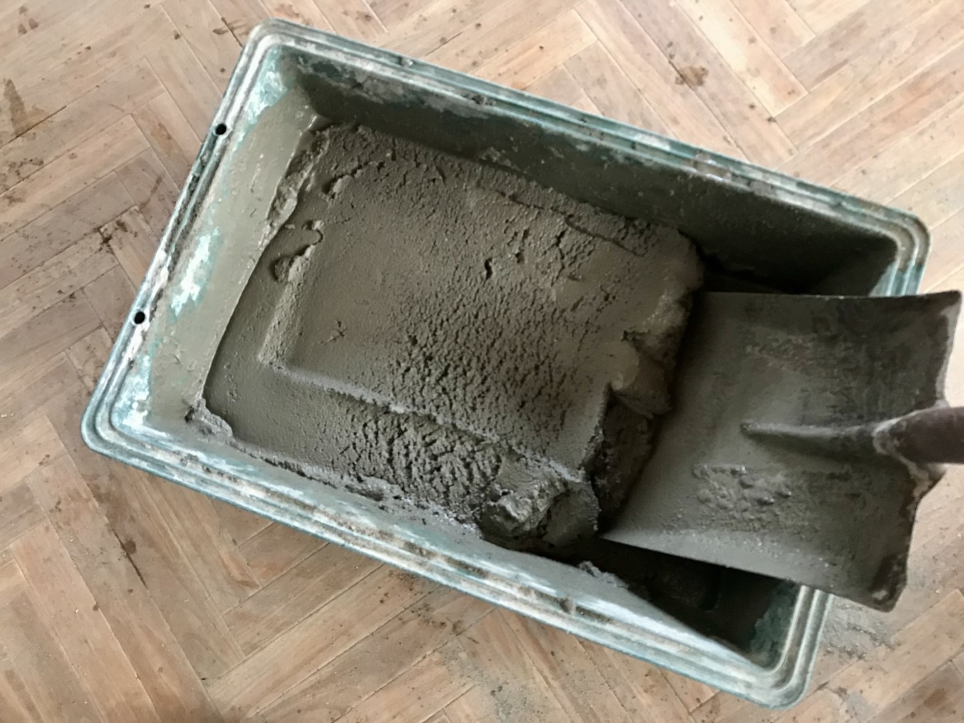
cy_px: 362
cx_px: 482
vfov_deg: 49.7
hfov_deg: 63.4
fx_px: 780
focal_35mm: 28
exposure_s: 1/15
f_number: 1.8
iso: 64
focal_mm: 4
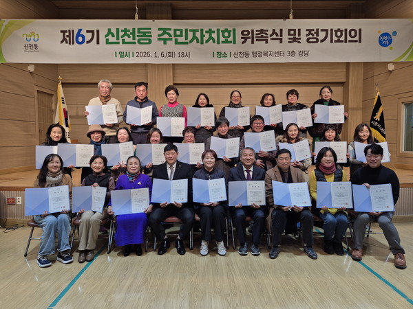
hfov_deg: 73.9
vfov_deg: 58.9
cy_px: 154
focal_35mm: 23
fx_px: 274
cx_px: 206
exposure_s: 1/120
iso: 80
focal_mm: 5.4
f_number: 1.8
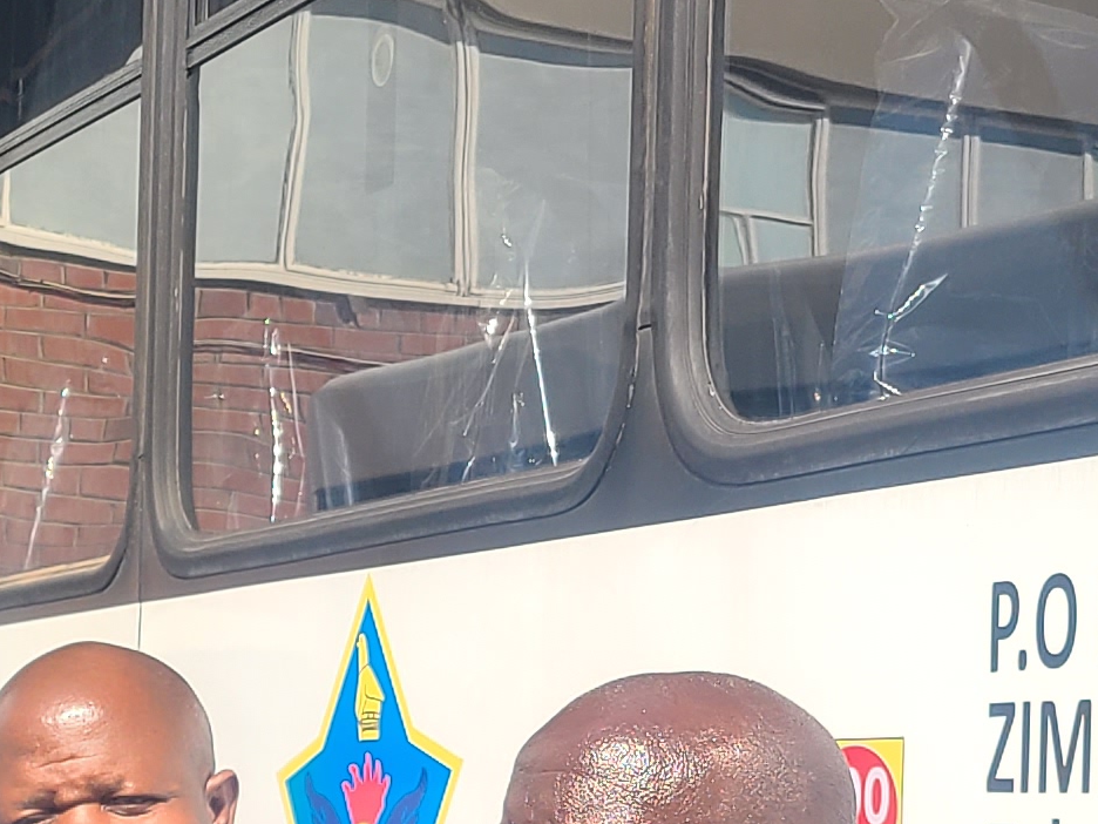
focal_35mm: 112
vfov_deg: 13.0
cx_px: 673
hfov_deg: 17.5
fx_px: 3553
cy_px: 923
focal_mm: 5.4
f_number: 1.8
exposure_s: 1/1765
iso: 40
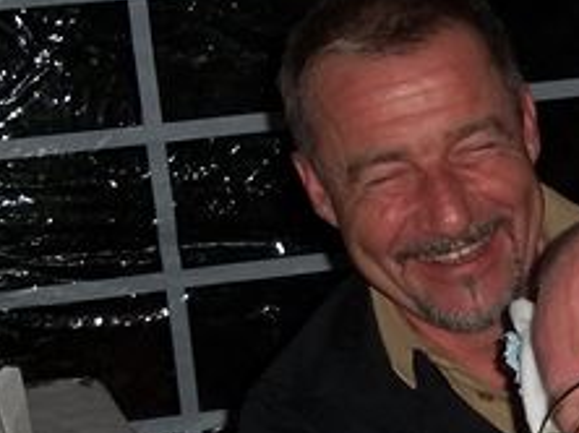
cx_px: 741
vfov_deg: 11.2
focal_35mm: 130
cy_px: 503
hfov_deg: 14.6
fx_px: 2172
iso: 64
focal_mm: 6.5
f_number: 3.1
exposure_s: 1/30
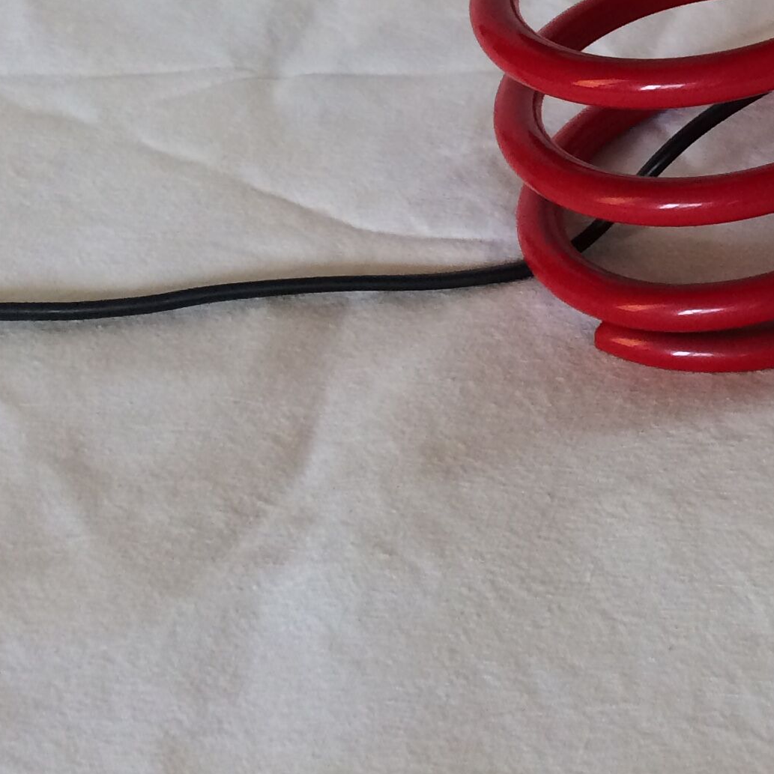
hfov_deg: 18.9
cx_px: 1145
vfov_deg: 20.1
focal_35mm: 81
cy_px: -140
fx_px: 2049
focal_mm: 4.15
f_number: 2.2
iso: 50
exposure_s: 1/33
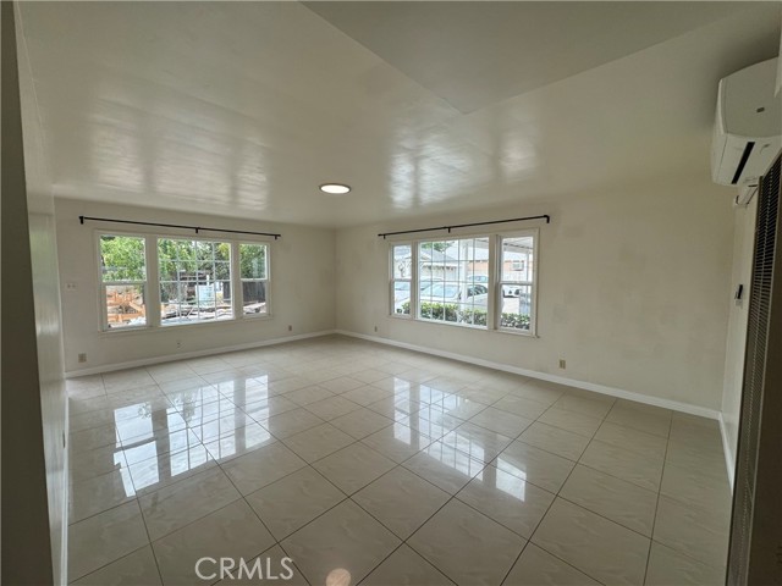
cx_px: 391
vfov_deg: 85.7
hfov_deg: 102.1
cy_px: 293
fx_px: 316
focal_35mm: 14
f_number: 2.2
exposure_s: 1/143
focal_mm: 2.22
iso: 40
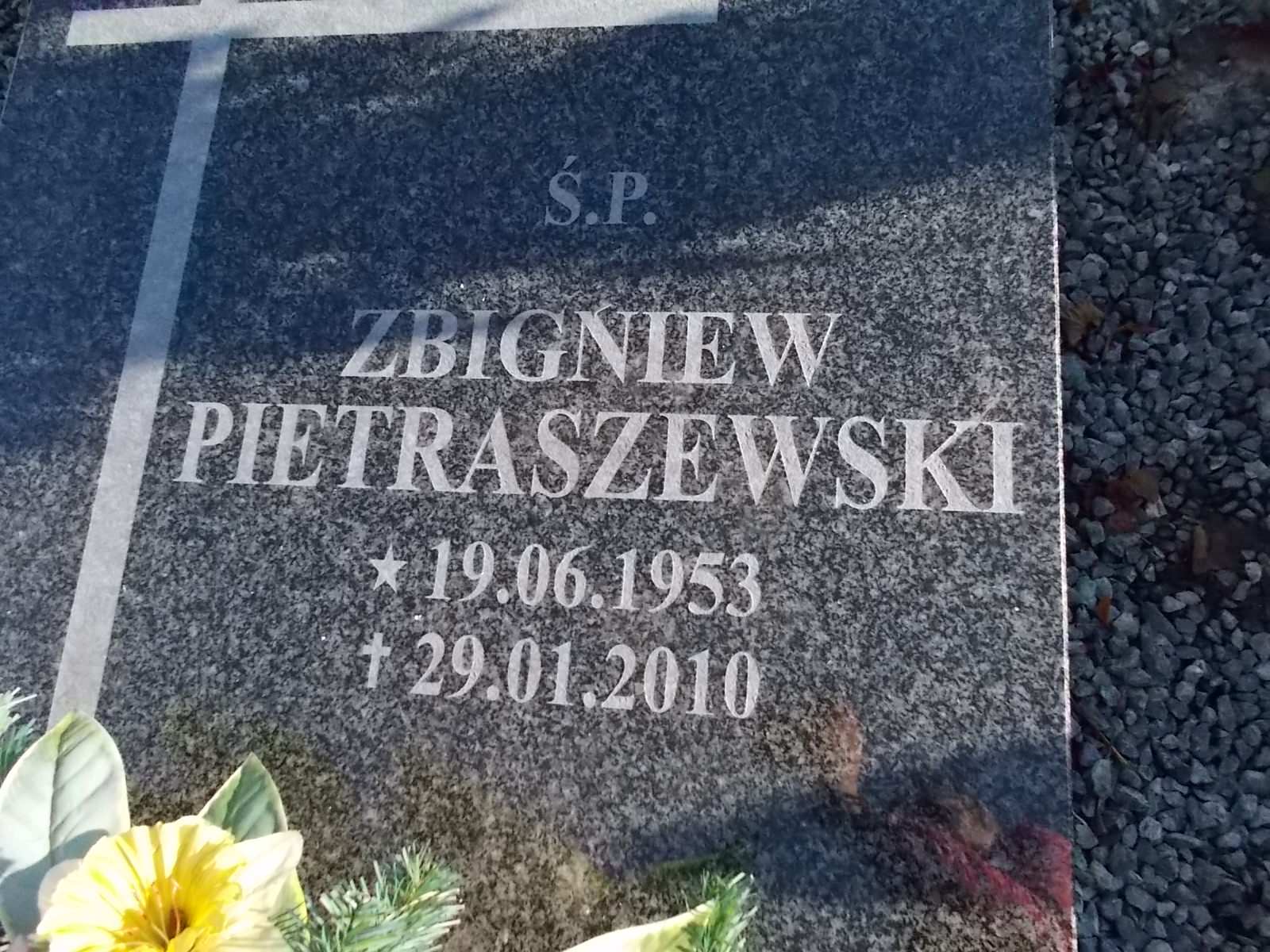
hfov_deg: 67.3
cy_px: 476
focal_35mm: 26
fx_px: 954
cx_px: 635
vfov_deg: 53.1
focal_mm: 4.6
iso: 400
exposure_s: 1/250
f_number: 8
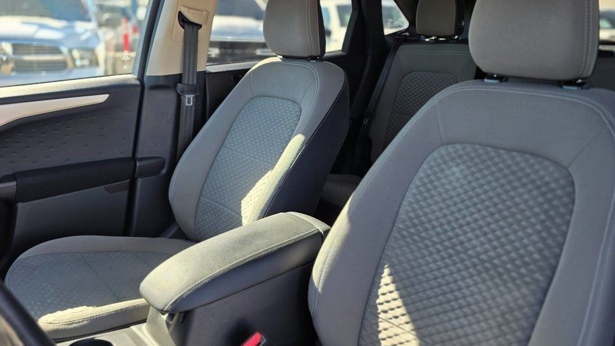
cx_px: 337
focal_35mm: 28
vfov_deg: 41.3
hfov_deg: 67.8
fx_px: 457
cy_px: 138
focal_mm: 6.3
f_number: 1.7
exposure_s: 1/180
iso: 32
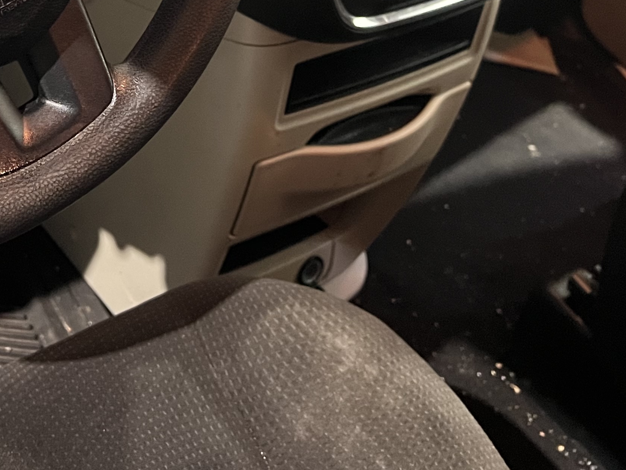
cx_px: 105
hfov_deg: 29.8
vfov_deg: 21.7
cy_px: -86
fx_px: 1139
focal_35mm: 63
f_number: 1.5
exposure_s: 1/30
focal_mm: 5.7
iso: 500
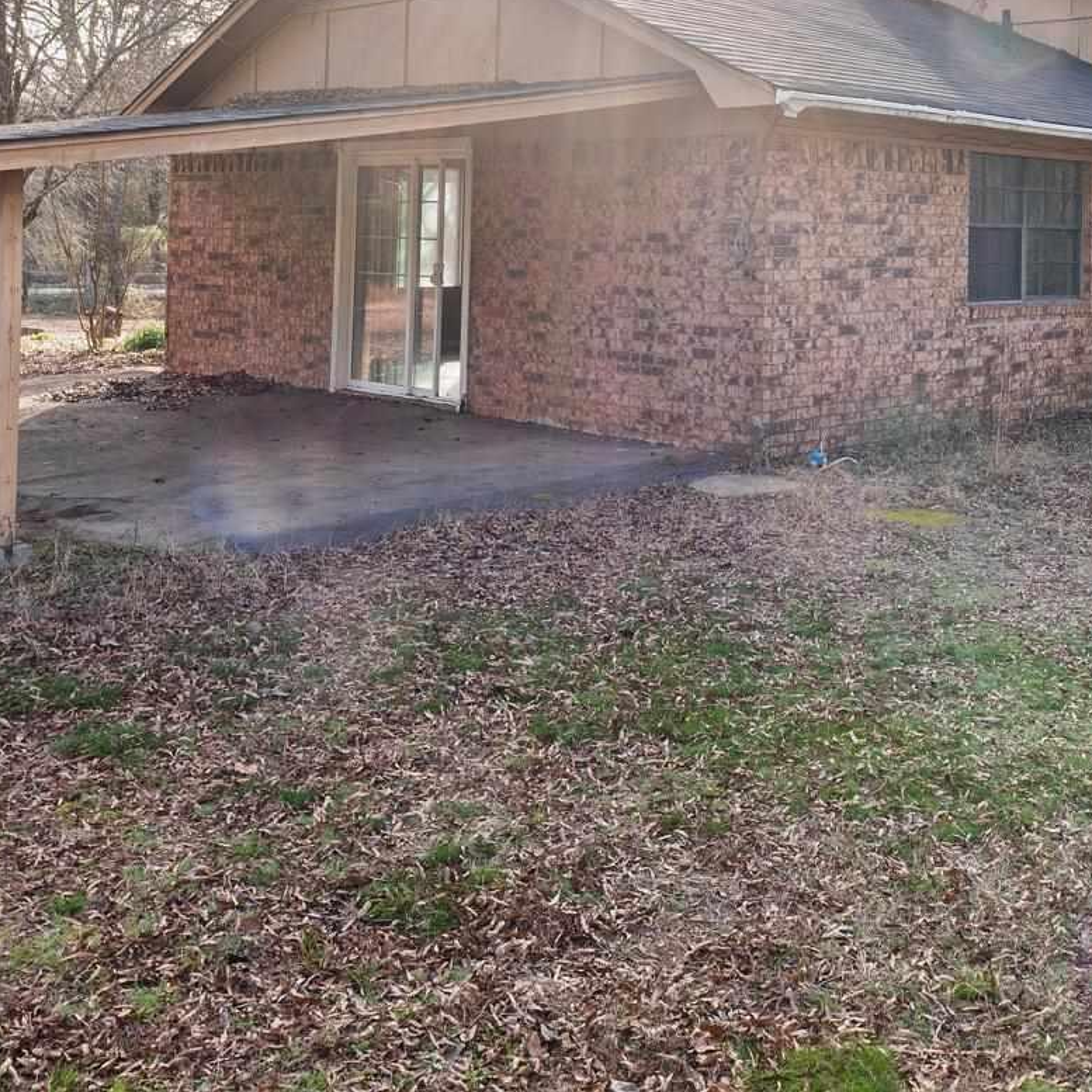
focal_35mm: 41
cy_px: 174
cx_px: 800
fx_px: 1463
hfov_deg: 40.0
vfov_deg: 38.9
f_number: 9
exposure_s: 1/60
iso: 200
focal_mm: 10
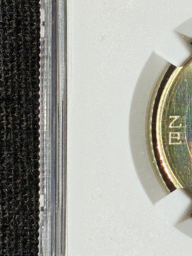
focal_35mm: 253
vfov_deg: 7.8
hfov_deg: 5.8
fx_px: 1872
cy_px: 10
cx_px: 236
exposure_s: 1/4370
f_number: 1.5
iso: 50
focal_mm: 4.94
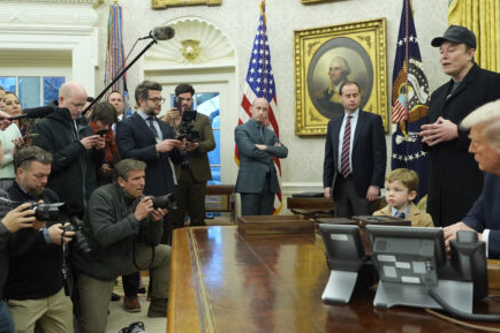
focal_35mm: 34
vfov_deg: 38.8
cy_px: 146
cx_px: 232
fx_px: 472
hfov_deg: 55.8
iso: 2000
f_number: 5.6
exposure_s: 1/100
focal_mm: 24
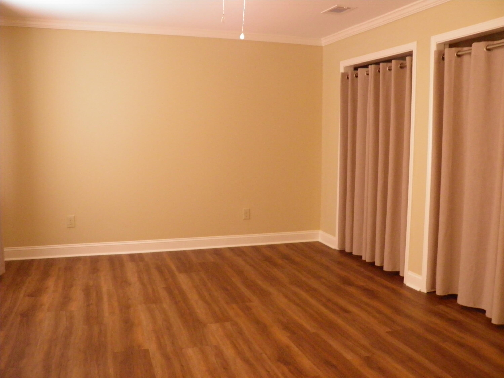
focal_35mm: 30
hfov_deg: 60.0
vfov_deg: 46.8
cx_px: 252
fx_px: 437
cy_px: 189
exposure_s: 1/20
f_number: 3
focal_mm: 5.5
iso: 400
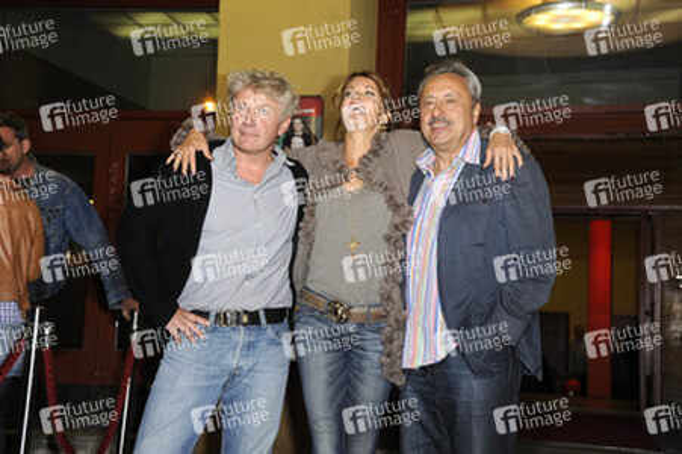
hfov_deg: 32.4
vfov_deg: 21.9
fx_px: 1174
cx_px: 341
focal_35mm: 62
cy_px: 227
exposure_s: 1/80
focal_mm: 62
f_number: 5.6
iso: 640
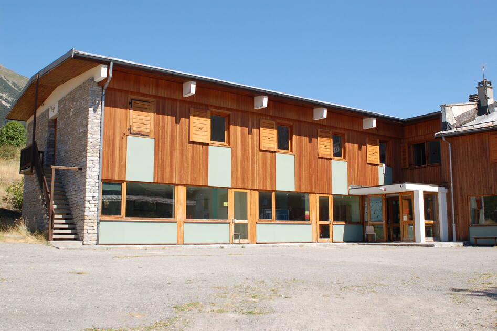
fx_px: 497
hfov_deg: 53.2
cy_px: 166
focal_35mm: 36
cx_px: 248
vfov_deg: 36.8
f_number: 6.3
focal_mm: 24
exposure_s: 1/500
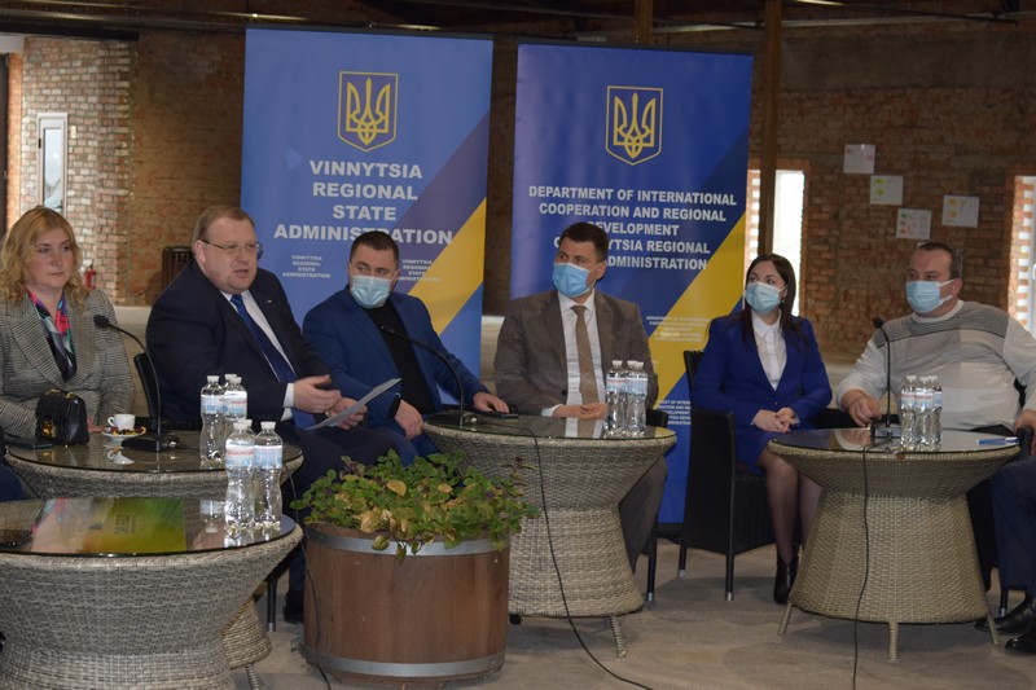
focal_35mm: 82
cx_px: 518
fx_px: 2374
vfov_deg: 16.5
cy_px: 345
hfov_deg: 24.6
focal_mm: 55
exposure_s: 1/30
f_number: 5.6
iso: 640
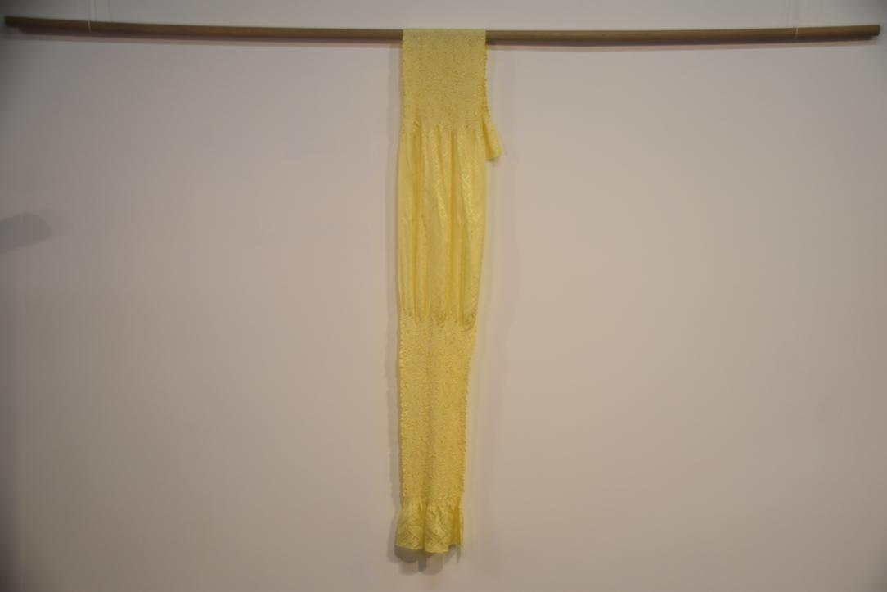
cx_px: 444
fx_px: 1183
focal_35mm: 48
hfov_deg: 41.1
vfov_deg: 28.1
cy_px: 296
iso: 400
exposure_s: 1/80
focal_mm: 32
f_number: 4.5
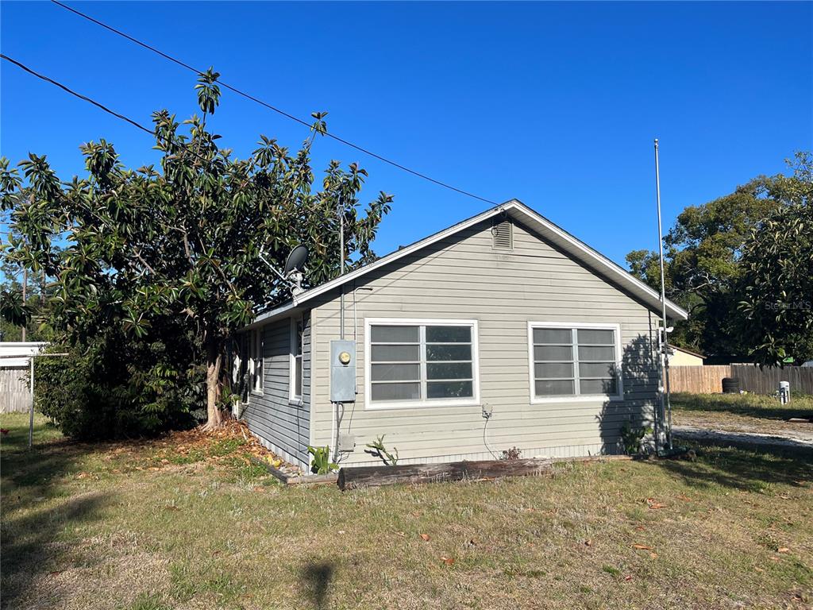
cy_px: 305
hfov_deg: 67.3
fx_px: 611
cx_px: 406
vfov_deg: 53.1
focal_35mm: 26
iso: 50
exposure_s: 1/3745
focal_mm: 5.1
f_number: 1.6
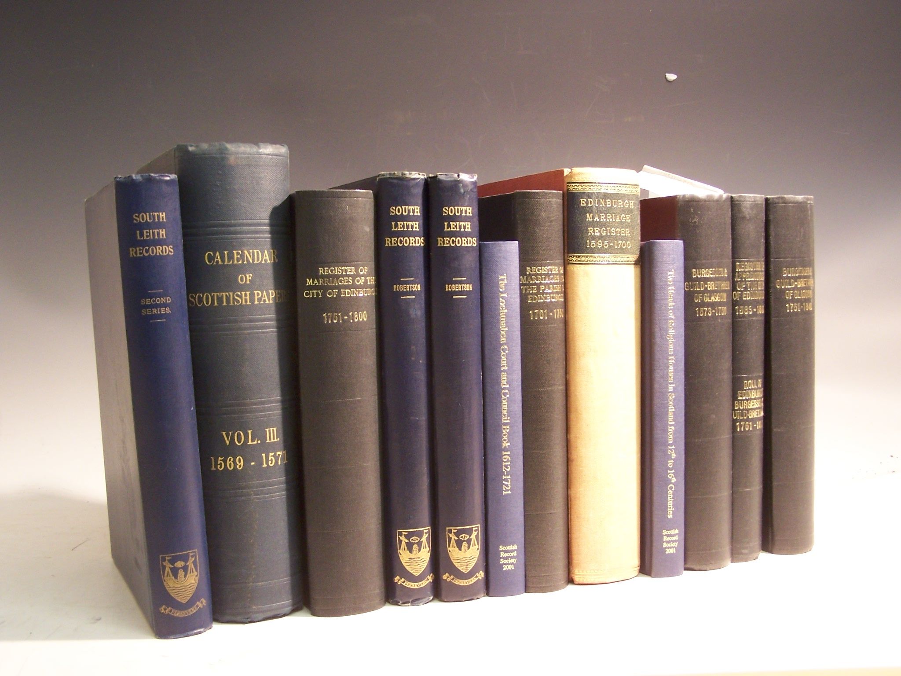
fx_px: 1119
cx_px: 450
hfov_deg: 43.9
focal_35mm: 43
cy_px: 338
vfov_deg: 33.6
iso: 140
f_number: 2.9
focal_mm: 7.1
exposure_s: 1/8
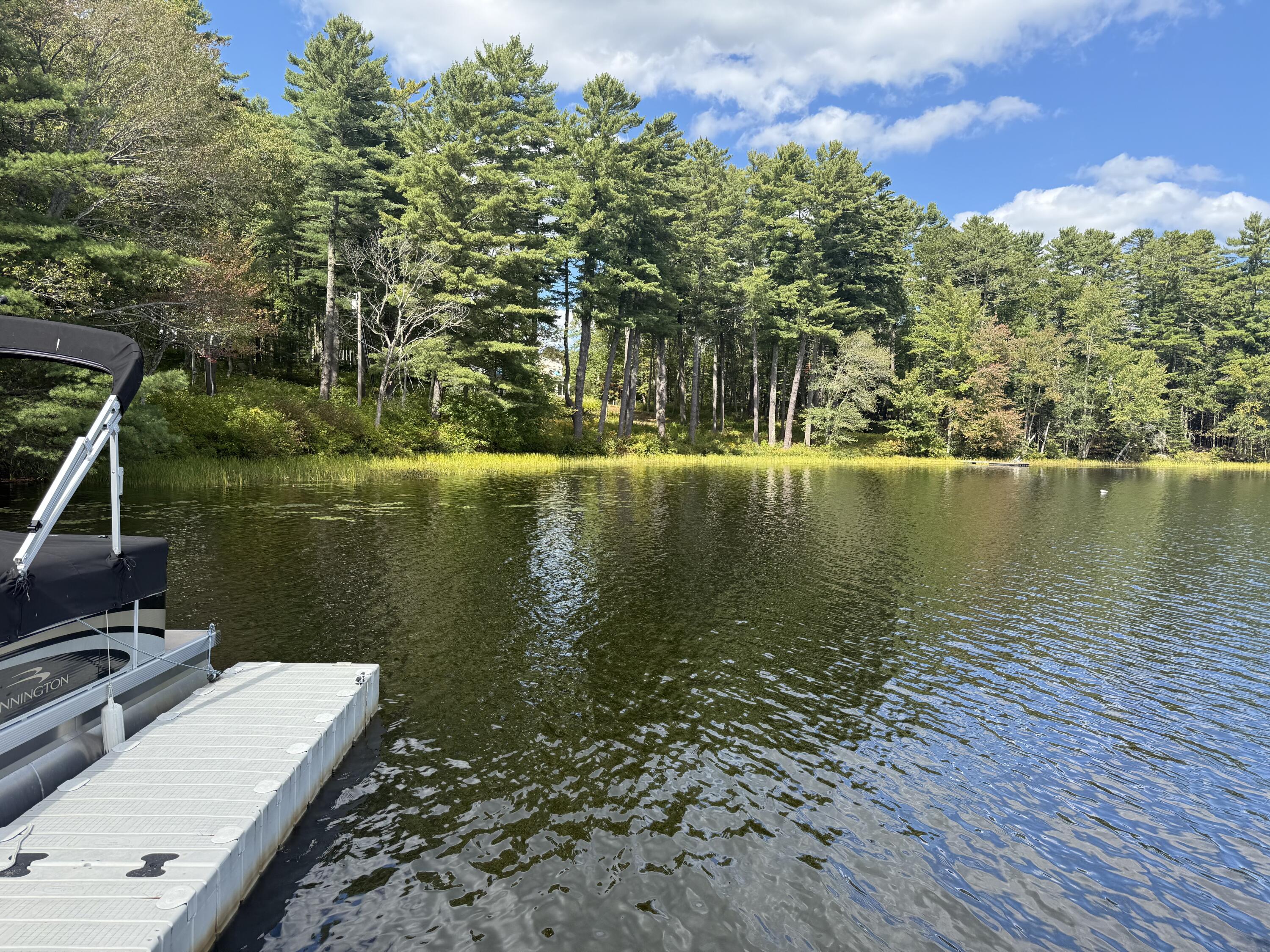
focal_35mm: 24
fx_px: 881
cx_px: 635
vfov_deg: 56.8
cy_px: 476
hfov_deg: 71.6
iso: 100
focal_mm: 6.76
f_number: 1.78
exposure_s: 1/1949
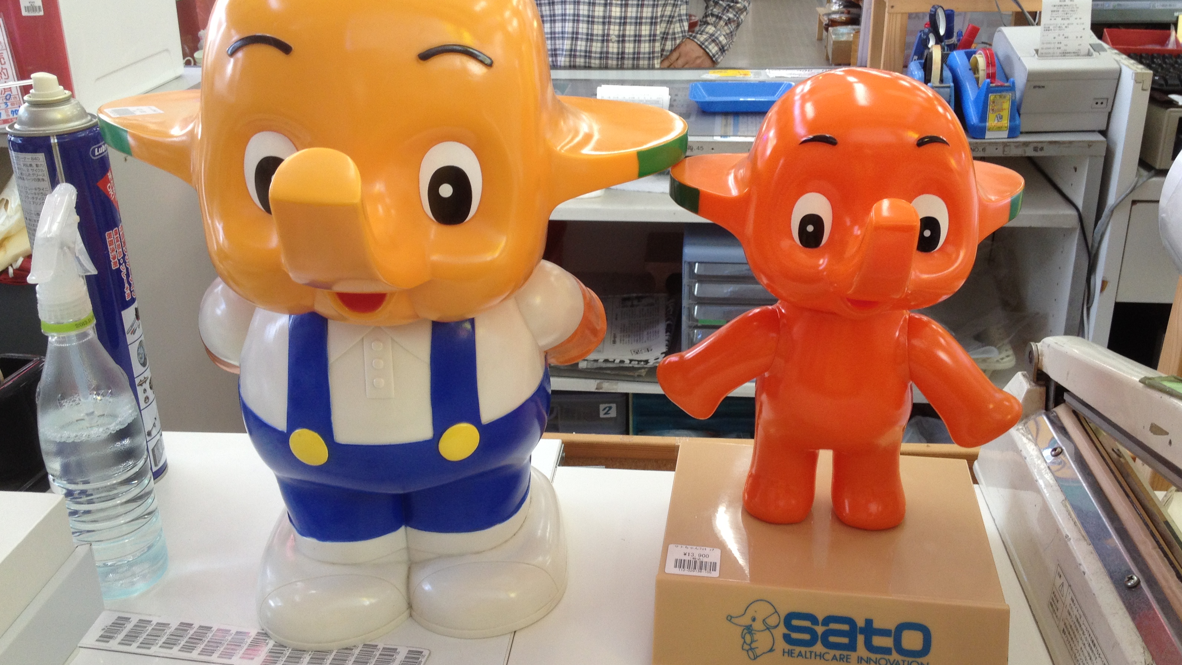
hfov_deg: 51.6
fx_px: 1222
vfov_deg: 30.4
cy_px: 309
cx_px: 599
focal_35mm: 39
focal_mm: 4.28
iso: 64
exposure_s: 1/60
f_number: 2.4
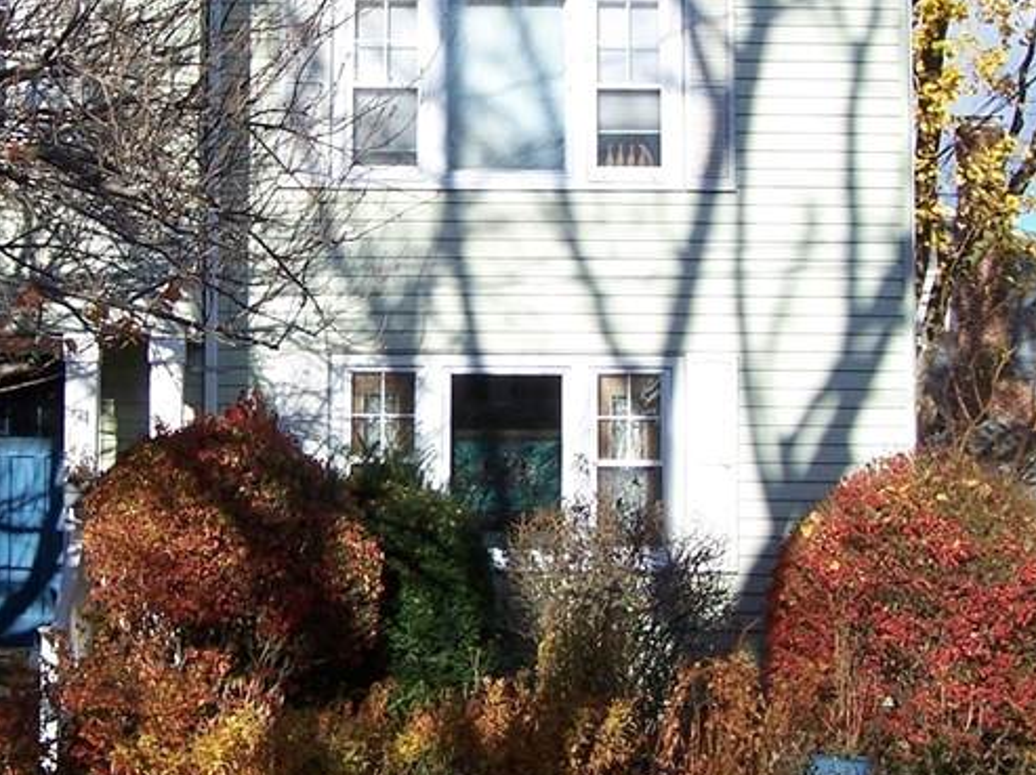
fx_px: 2363
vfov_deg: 18.6
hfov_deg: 24.6
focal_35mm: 79
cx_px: 319
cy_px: 298
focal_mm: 6.3
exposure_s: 1/1000
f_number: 2.8
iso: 80
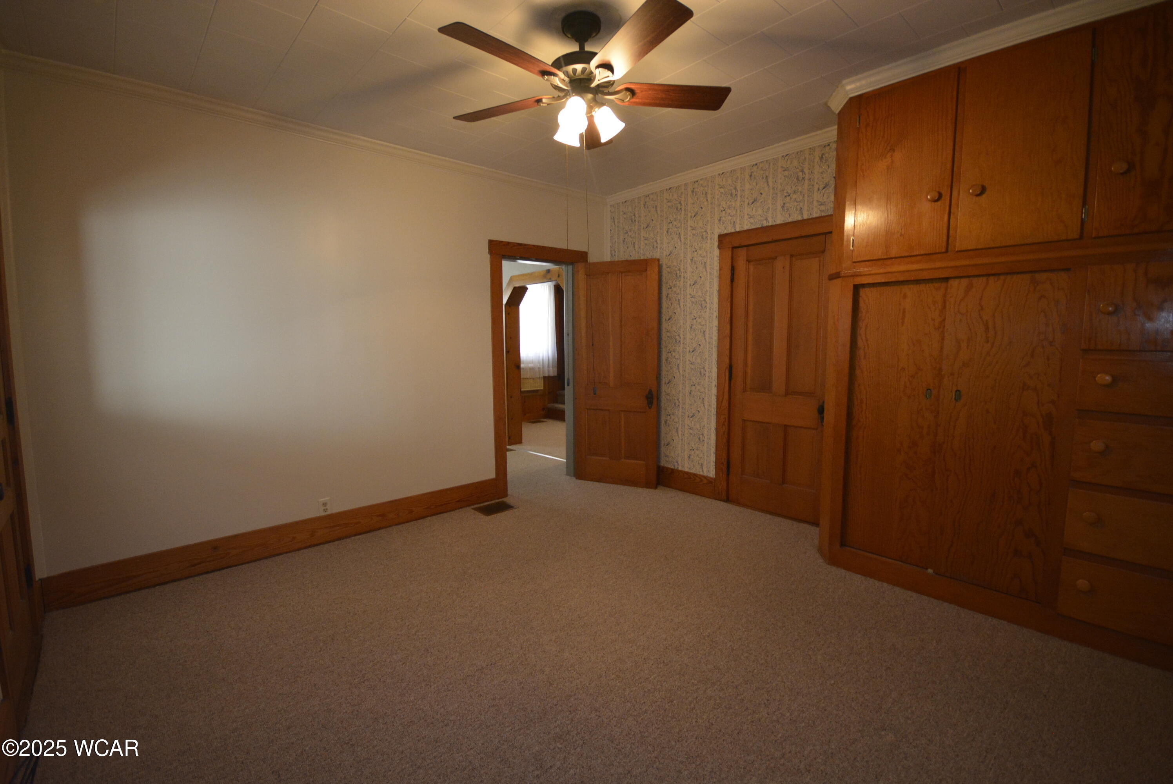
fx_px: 489
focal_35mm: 15
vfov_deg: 77.4
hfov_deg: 100.3
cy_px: 392
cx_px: 586
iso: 1600
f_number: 4
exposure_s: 1/60
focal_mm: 10
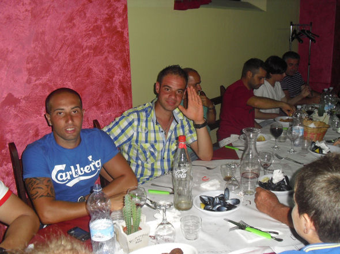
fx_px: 353
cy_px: 127
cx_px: 170
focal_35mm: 36
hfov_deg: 51.4
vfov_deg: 39.6
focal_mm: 6.3
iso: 200
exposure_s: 1/60
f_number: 3.1
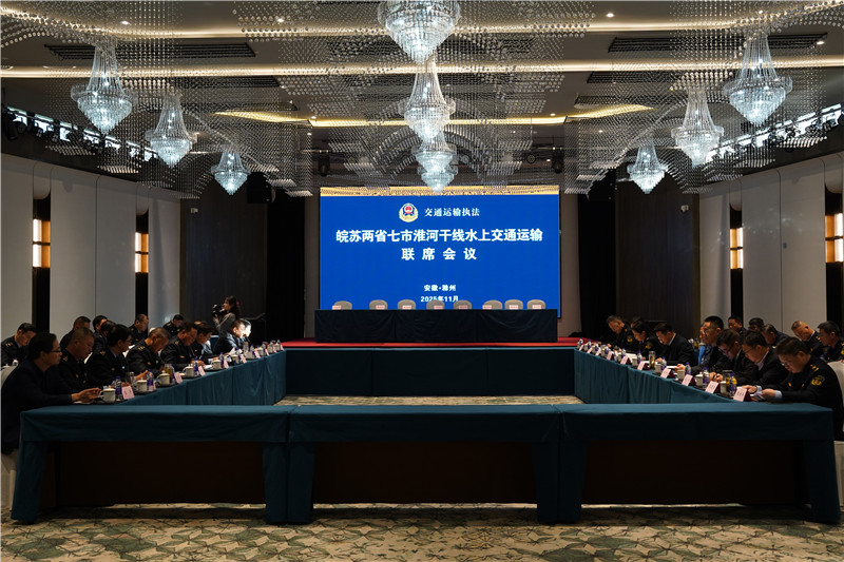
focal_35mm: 36
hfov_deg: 53.1
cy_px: 281
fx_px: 844
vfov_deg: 36.9
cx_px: 422
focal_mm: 36
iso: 1250
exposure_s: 1/60
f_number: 6.3
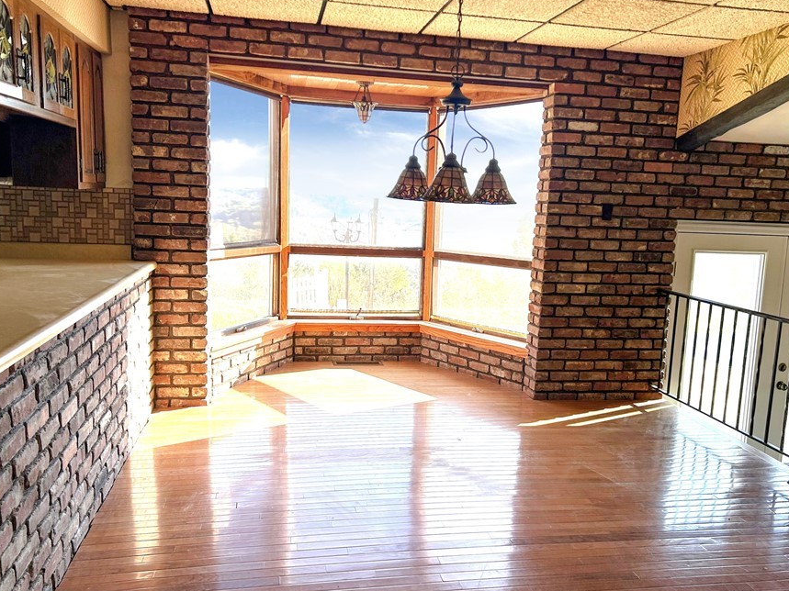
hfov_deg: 58.3
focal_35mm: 31
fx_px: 706
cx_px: 412
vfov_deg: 45.4
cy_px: 311
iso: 40
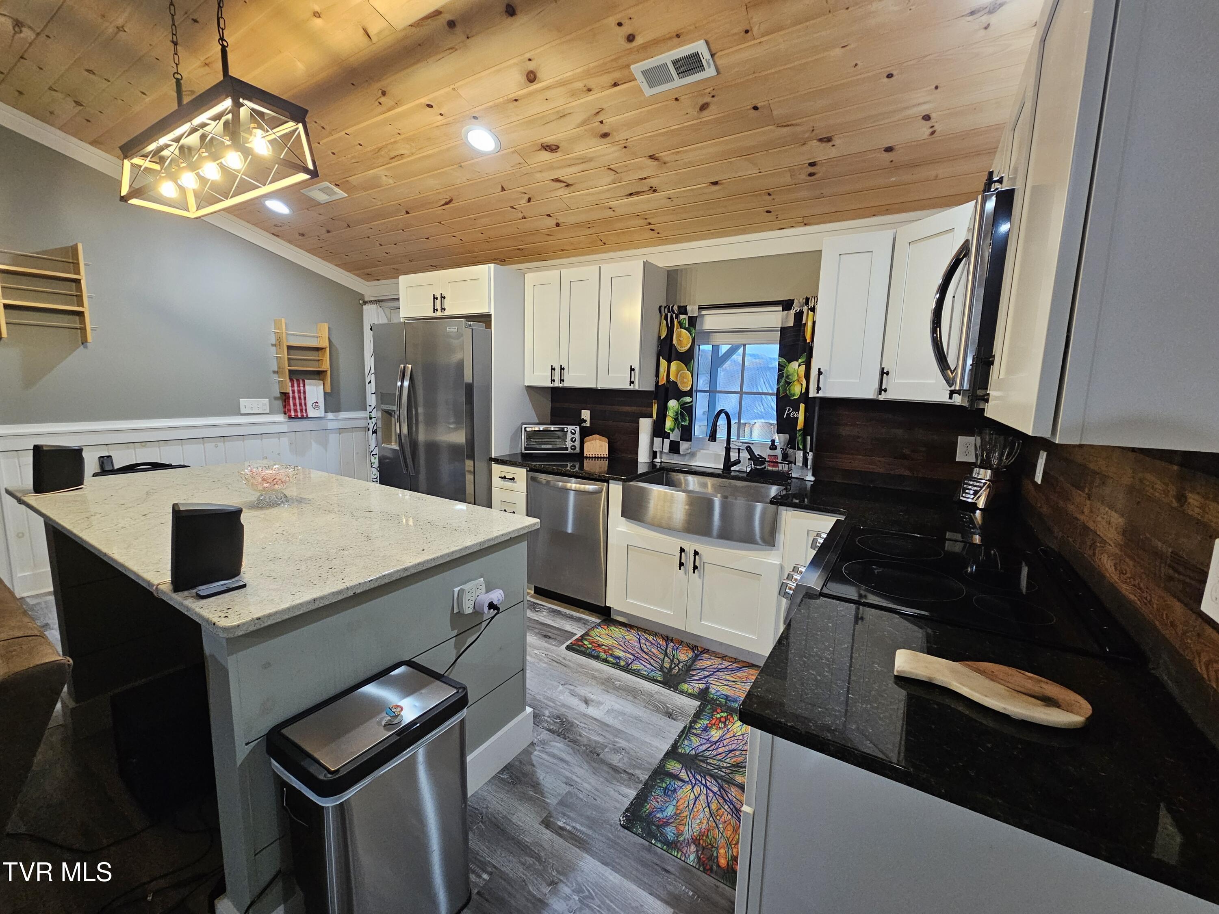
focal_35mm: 13
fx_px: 458
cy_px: 457
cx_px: 610
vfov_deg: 89.9
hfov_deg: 106.2
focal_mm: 2.2
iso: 250
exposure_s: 1/60
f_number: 2.2
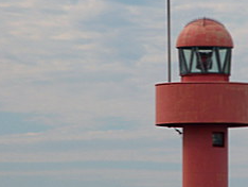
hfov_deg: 3.1
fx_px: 4654
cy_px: 60
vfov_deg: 2.3
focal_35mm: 649
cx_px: 205
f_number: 5
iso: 80
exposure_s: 1/640
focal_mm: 63
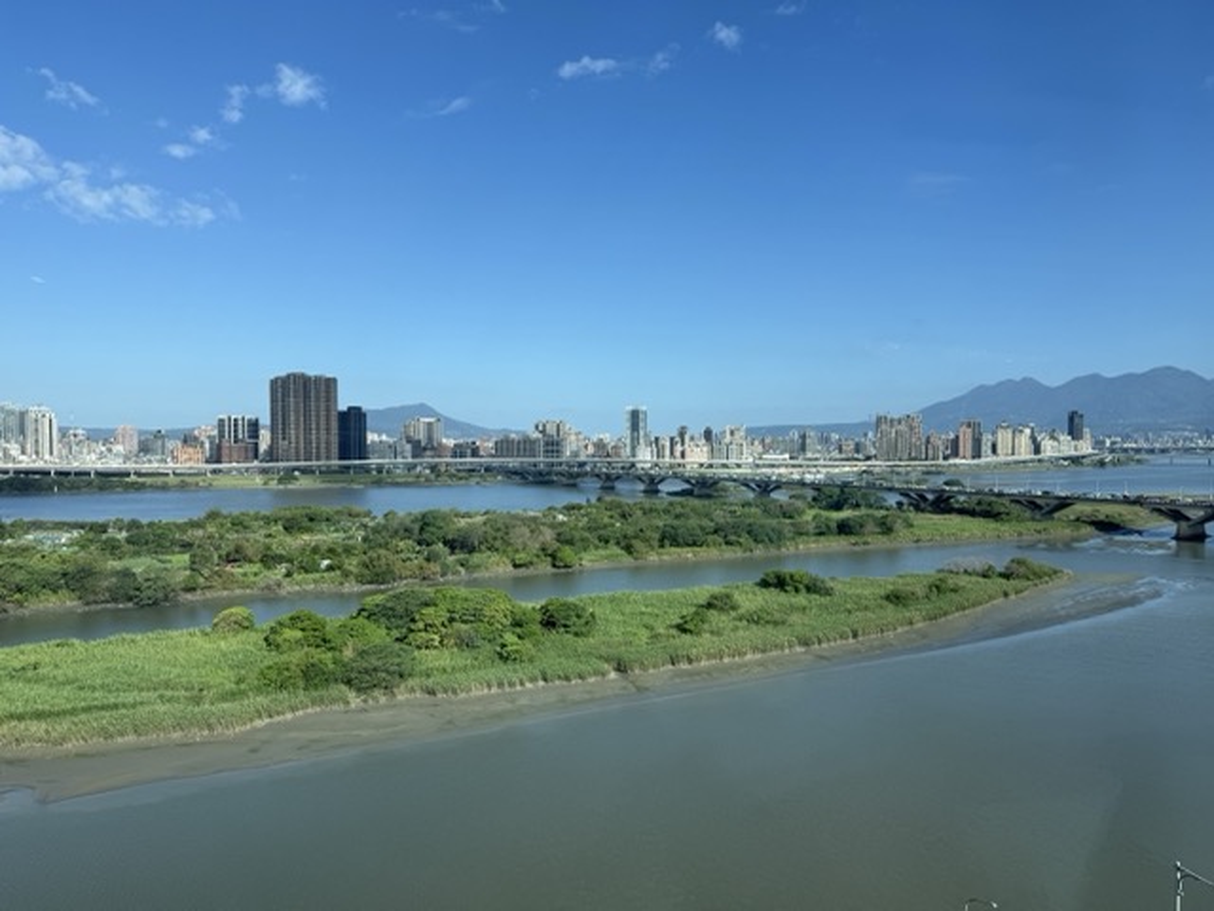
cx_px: 607
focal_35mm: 24
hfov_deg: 71.6
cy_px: 456
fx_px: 842
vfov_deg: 56.8
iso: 80
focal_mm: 6.76
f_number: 1.78
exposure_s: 1/2370
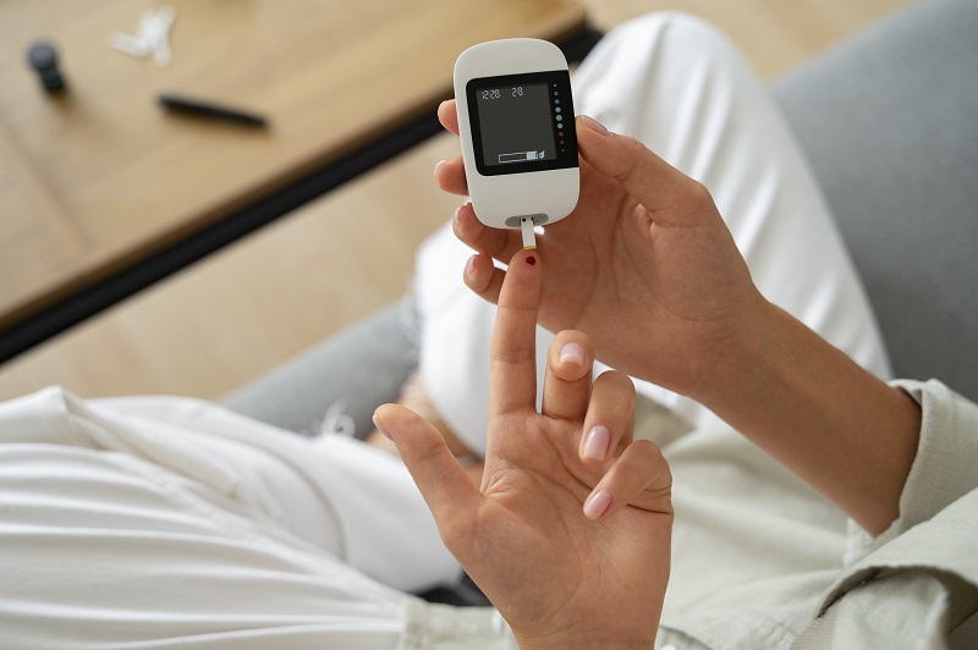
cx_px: 489
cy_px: 325
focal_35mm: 49
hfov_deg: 40.4
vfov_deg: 27.5
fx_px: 1330
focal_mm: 49
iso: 640
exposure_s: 1/250
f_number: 3.5
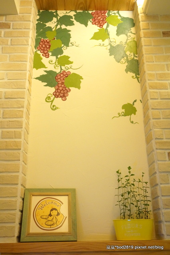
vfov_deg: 51.3
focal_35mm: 38
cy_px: 128
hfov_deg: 35.5
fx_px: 266
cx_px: 85
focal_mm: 25
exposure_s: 1/50
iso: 3200
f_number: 4.5
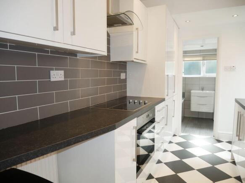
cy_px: 92
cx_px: 122
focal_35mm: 24
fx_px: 170
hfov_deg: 71.6
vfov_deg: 56.8
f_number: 3.5
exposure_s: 1/30
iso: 200
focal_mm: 12
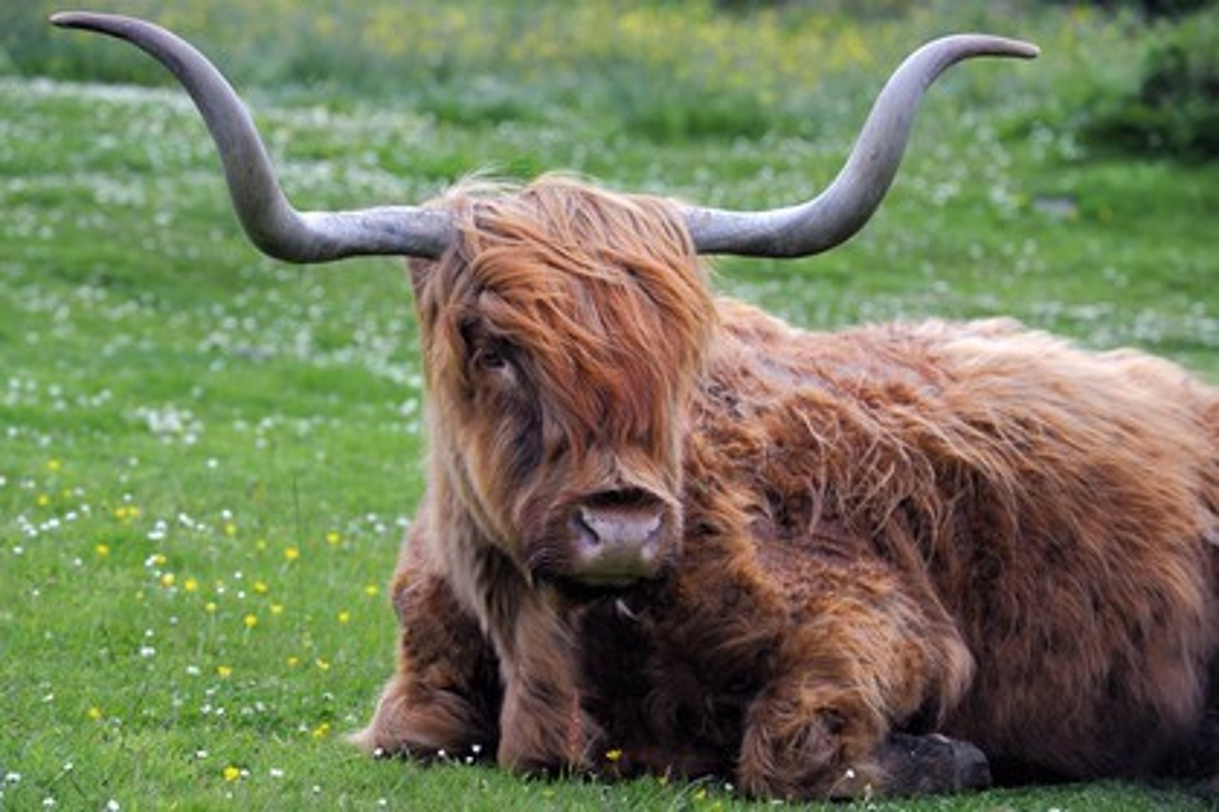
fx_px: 5079
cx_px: 610
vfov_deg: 9.1
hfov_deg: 13.7
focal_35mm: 150
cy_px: 406
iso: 400
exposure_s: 1/250
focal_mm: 150
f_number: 5.6
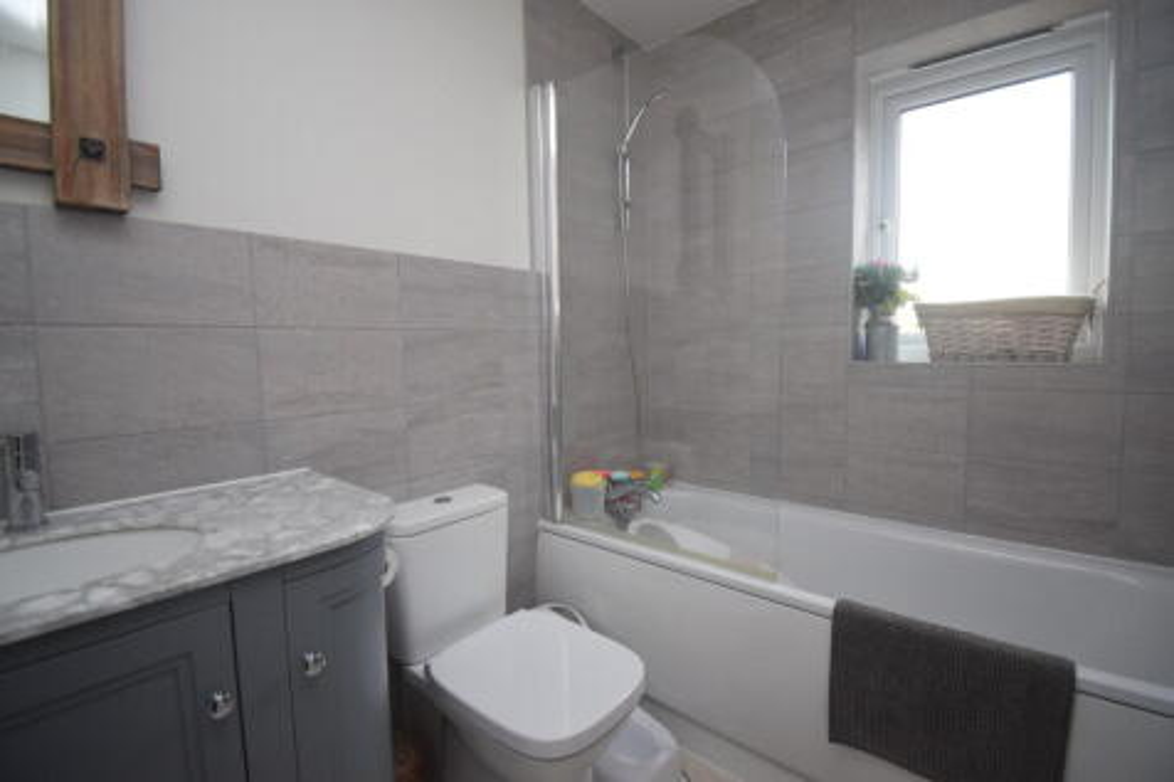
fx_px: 489
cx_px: 587
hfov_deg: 100.4
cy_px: 391
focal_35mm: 15
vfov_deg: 77.3
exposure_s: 1/60
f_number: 4.5
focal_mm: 10
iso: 800
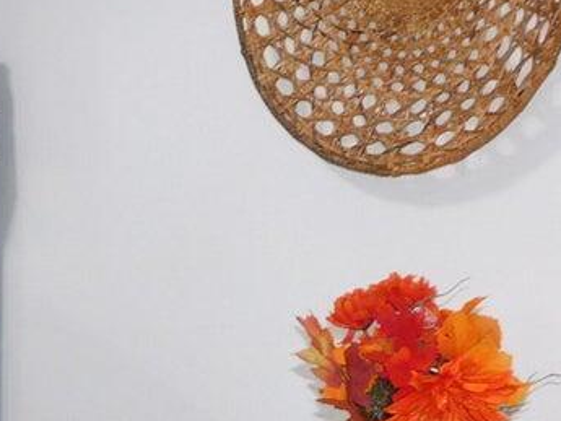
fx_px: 1475
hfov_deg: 20.3
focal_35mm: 91
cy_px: 322
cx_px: -85
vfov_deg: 16.2
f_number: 3
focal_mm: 4
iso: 200
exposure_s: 1/30
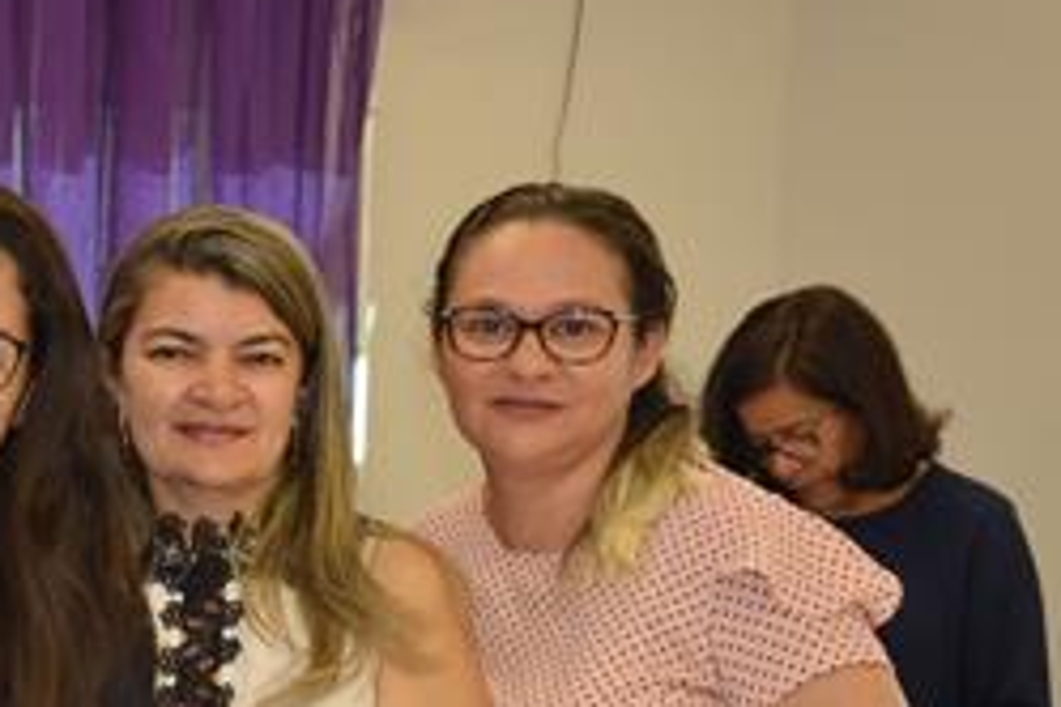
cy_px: 773
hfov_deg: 19.7
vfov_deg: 13.9
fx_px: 2837
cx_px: -256
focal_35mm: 96
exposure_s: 1/60
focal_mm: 25
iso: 640
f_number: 4
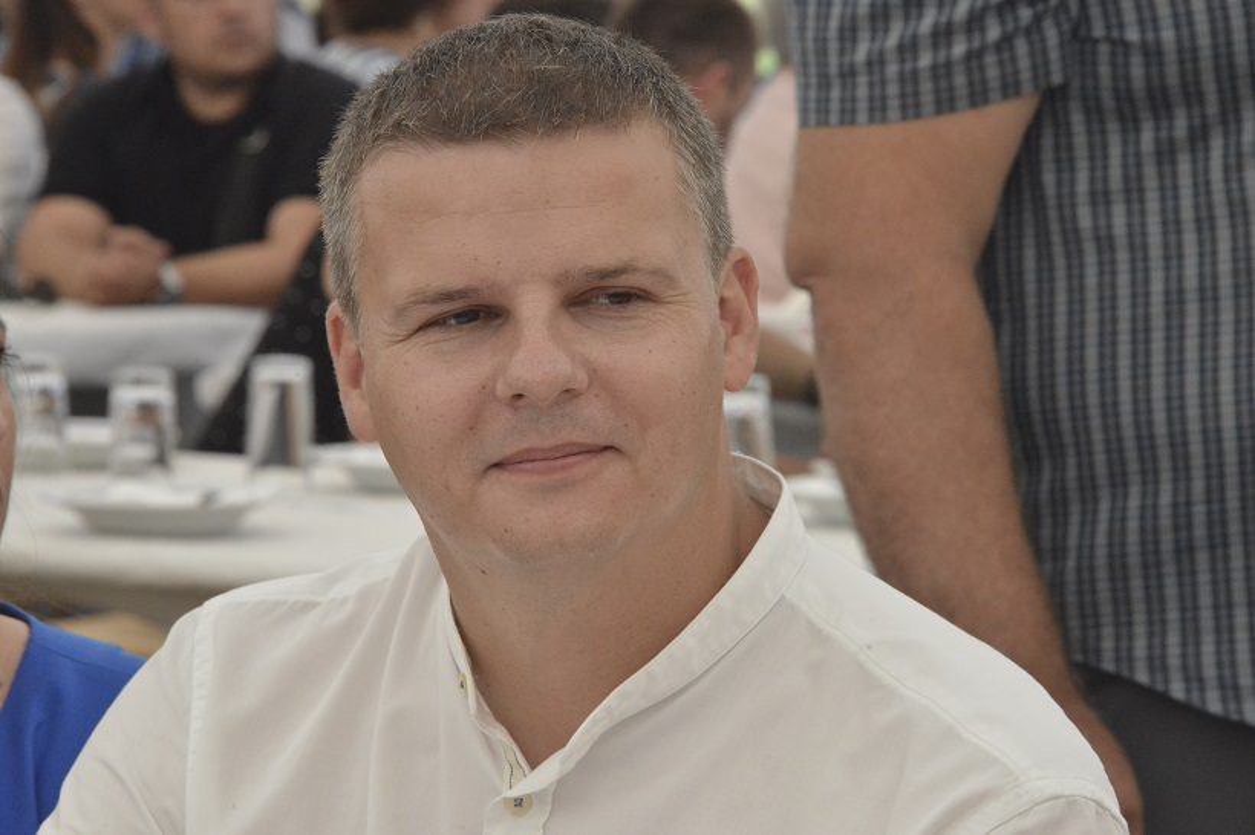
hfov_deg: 6.9
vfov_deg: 4.6
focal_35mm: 300
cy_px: 418
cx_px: 628
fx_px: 10454
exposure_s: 1/800
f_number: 14
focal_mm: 300
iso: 6400
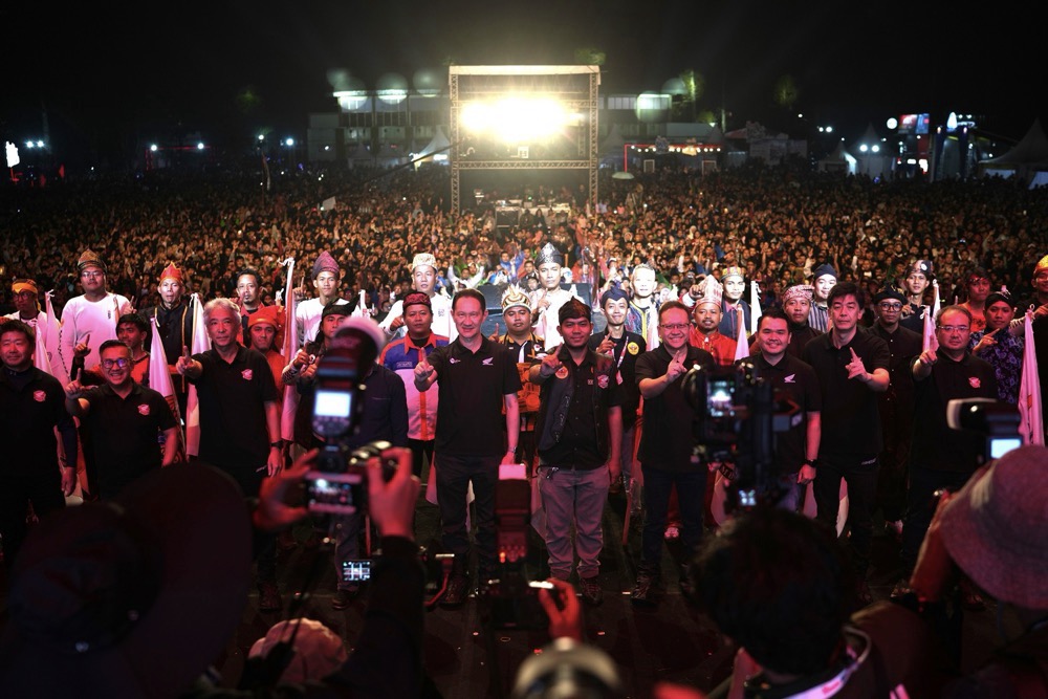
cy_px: 350
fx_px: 1019
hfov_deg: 54.4
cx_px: 524
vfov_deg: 37.9
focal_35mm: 35
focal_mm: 35
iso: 200
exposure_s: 1/100
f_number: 2.8
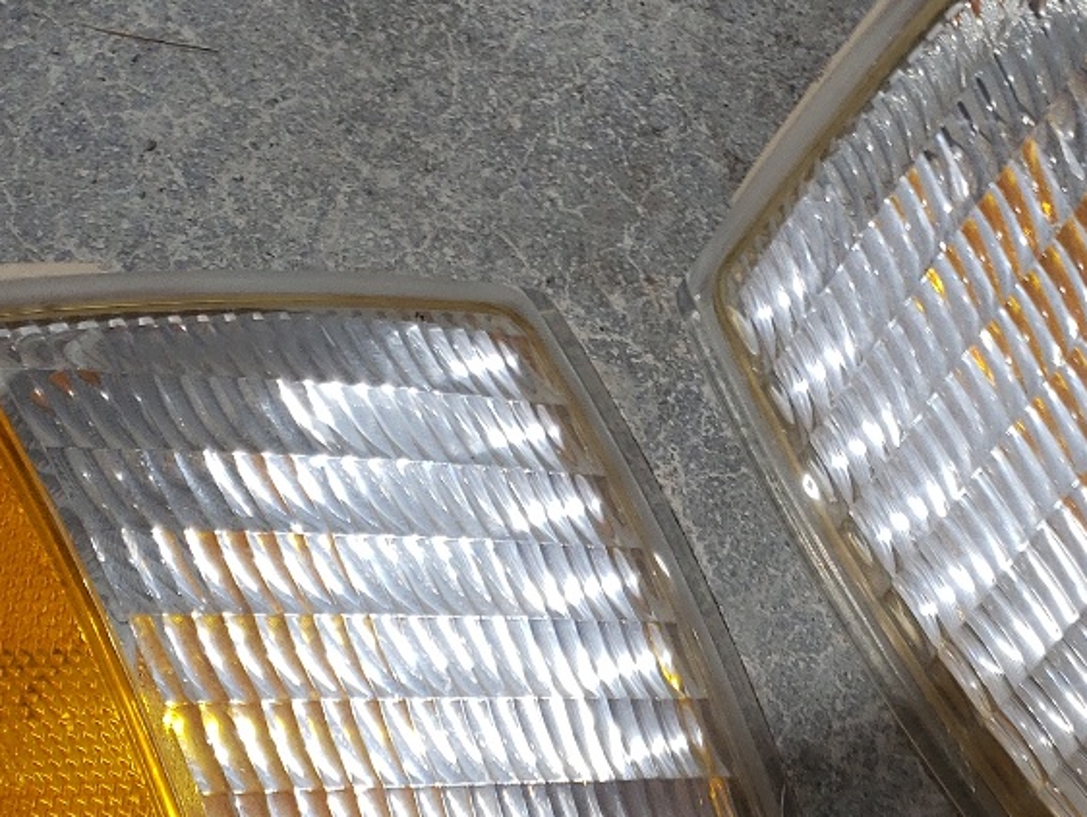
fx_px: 2325
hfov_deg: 26.1
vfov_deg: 19.8
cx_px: 745
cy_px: 594
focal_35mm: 74
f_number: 1.5
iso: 50
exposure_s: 1/120
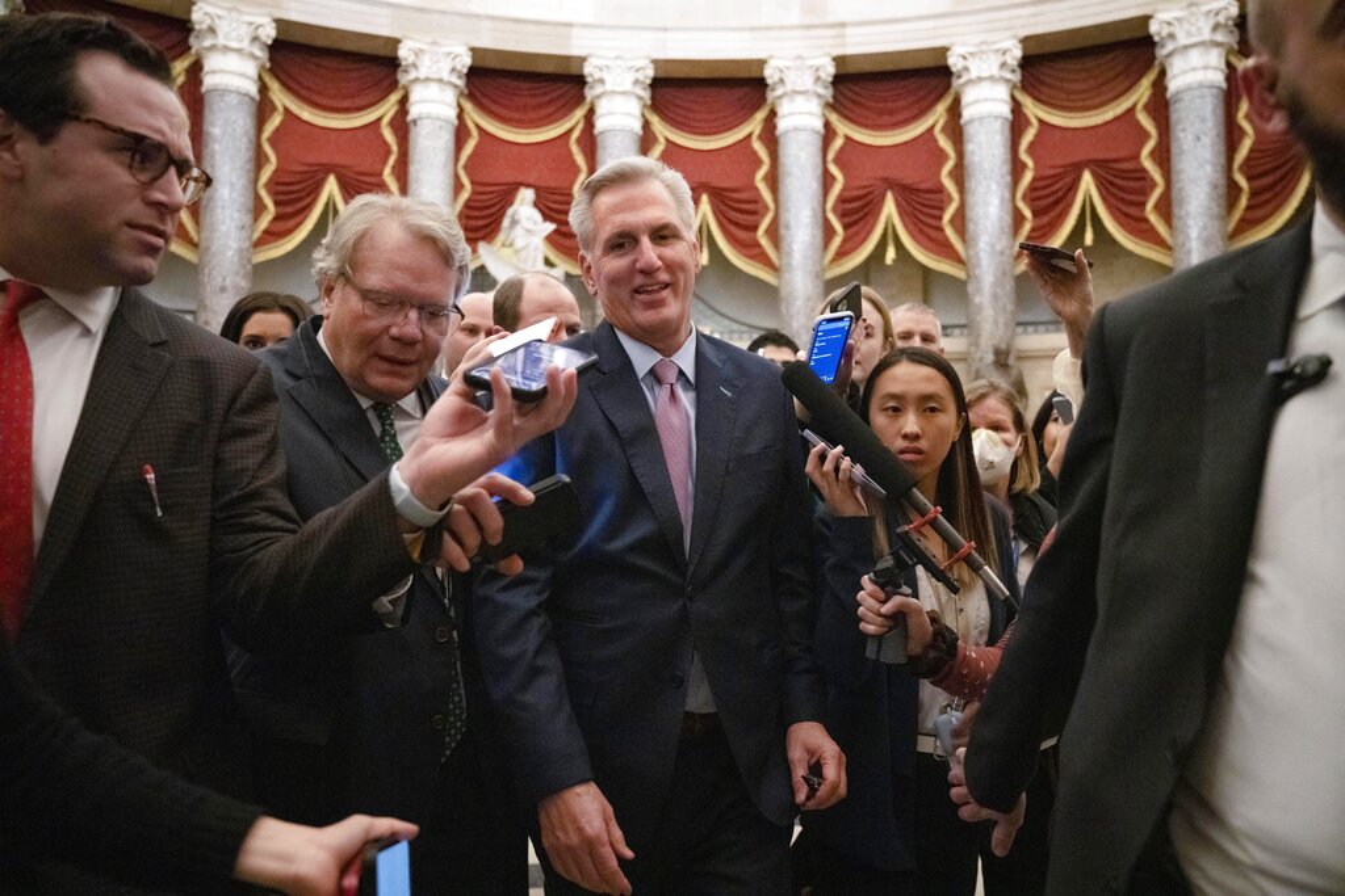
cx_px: 672
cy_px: 448
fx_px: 897
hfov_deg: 73.7
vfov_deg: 53.1
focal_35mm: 24
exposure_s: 1/250
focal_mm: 24
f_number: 2.8
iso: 10000
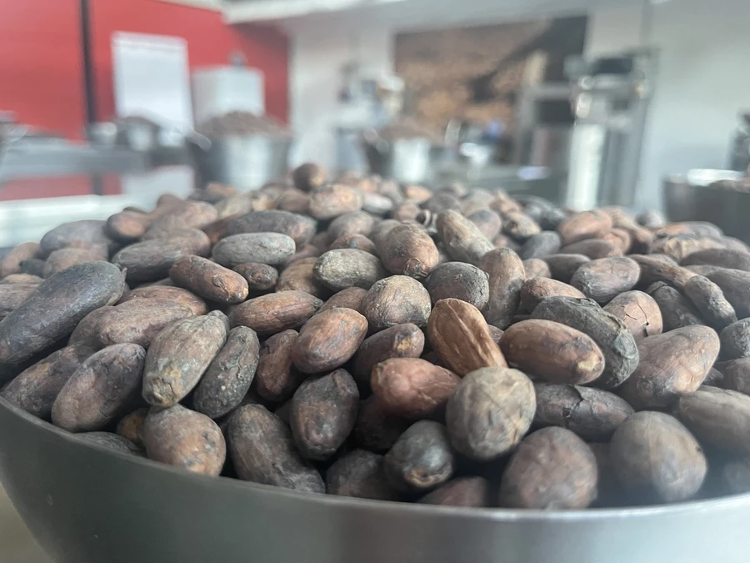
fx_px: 542
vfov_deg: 54.9
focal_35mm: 25
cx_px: 375
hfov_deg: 69.4
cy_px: 282
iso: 500
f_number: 1.6
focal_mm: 5.1
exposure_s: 1/44
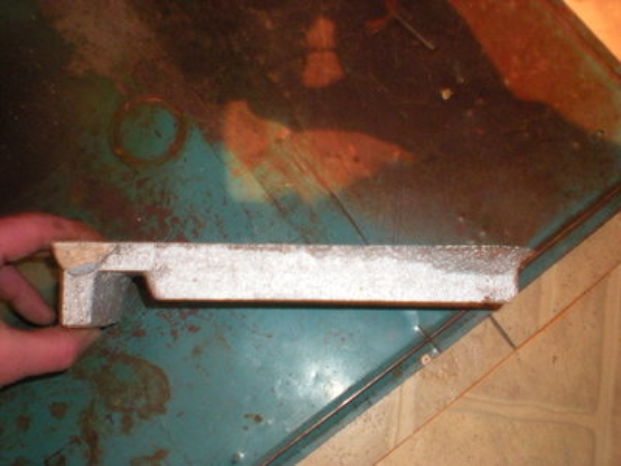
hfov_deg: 49.0
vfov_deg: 37.7
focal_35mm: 38
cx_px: 310
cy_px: 233
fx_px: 682
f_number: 3.1
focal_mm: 6.3
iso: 400
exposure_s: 1/2
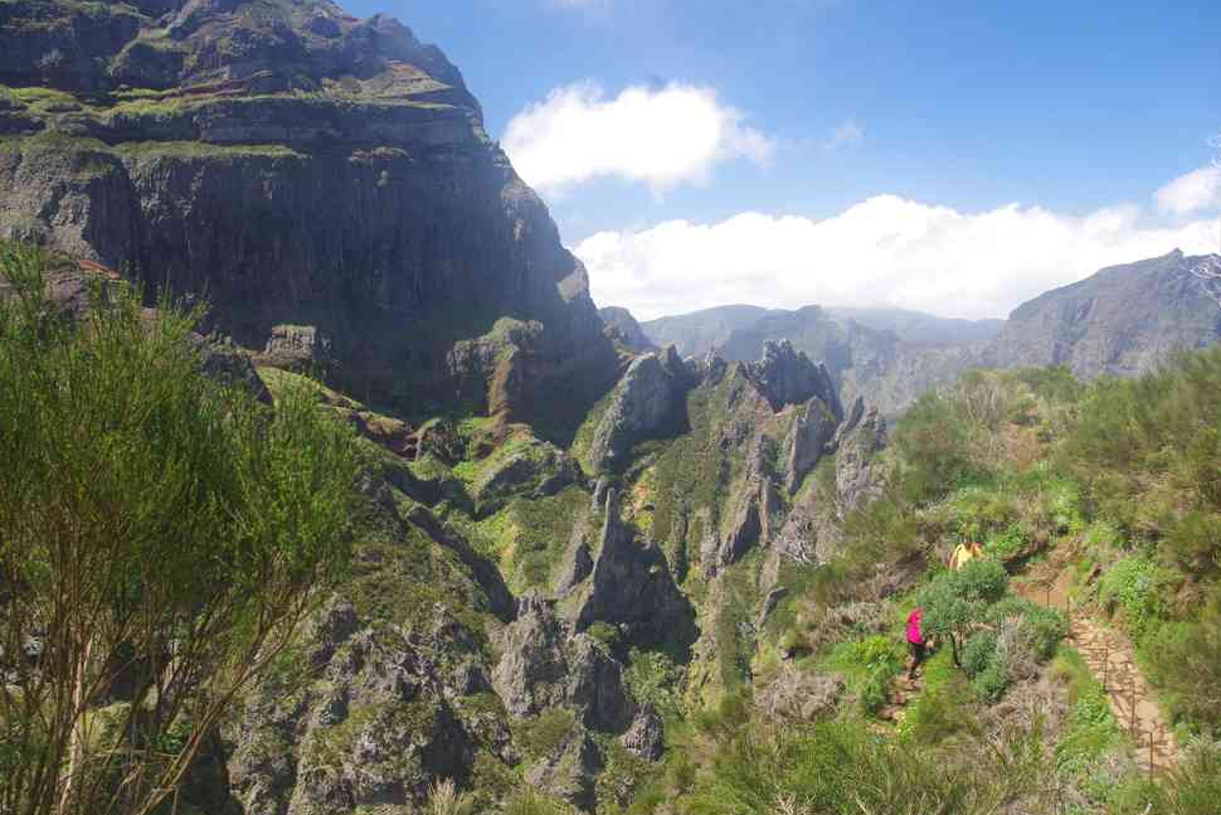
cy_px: 417
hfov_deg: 53.7
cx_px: 599
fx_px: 1205
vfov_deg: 37.4
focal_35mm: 36
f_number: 10
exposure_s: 1/50
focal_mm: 23
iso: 200
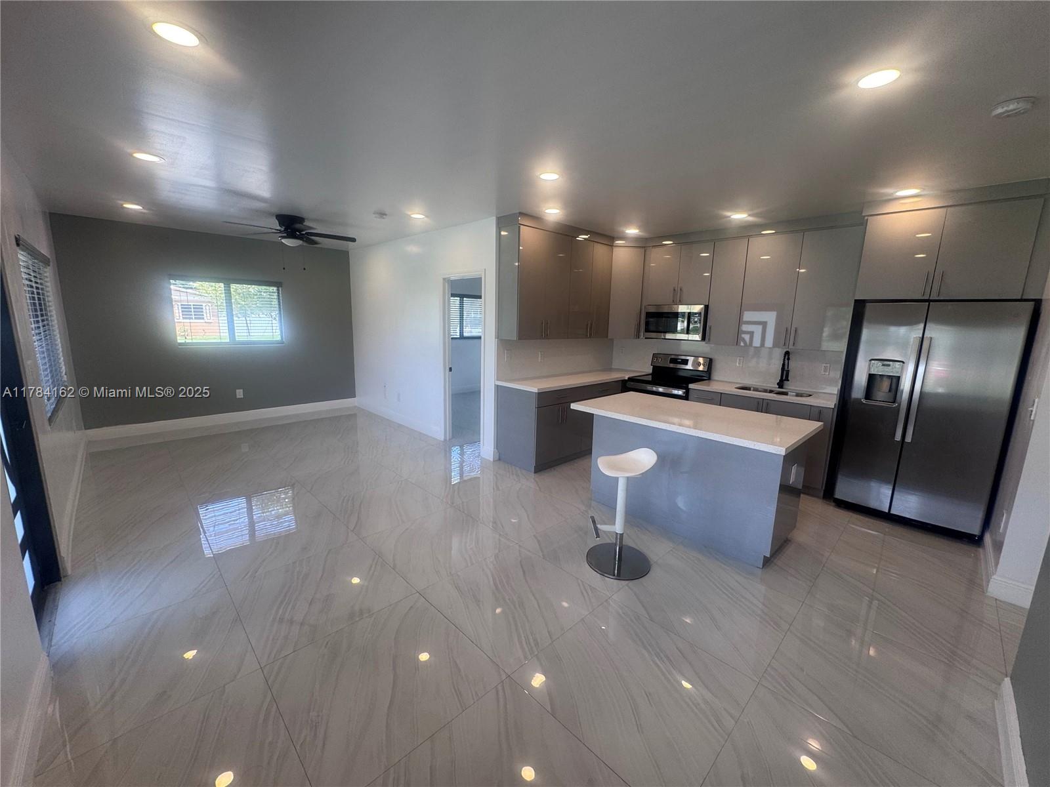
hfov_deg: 102.1
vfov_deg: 85.7
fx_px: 425
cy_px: 394
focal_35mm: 14
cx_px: 525
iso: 64
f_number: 2.2
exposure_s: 1/120
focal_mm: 2.22
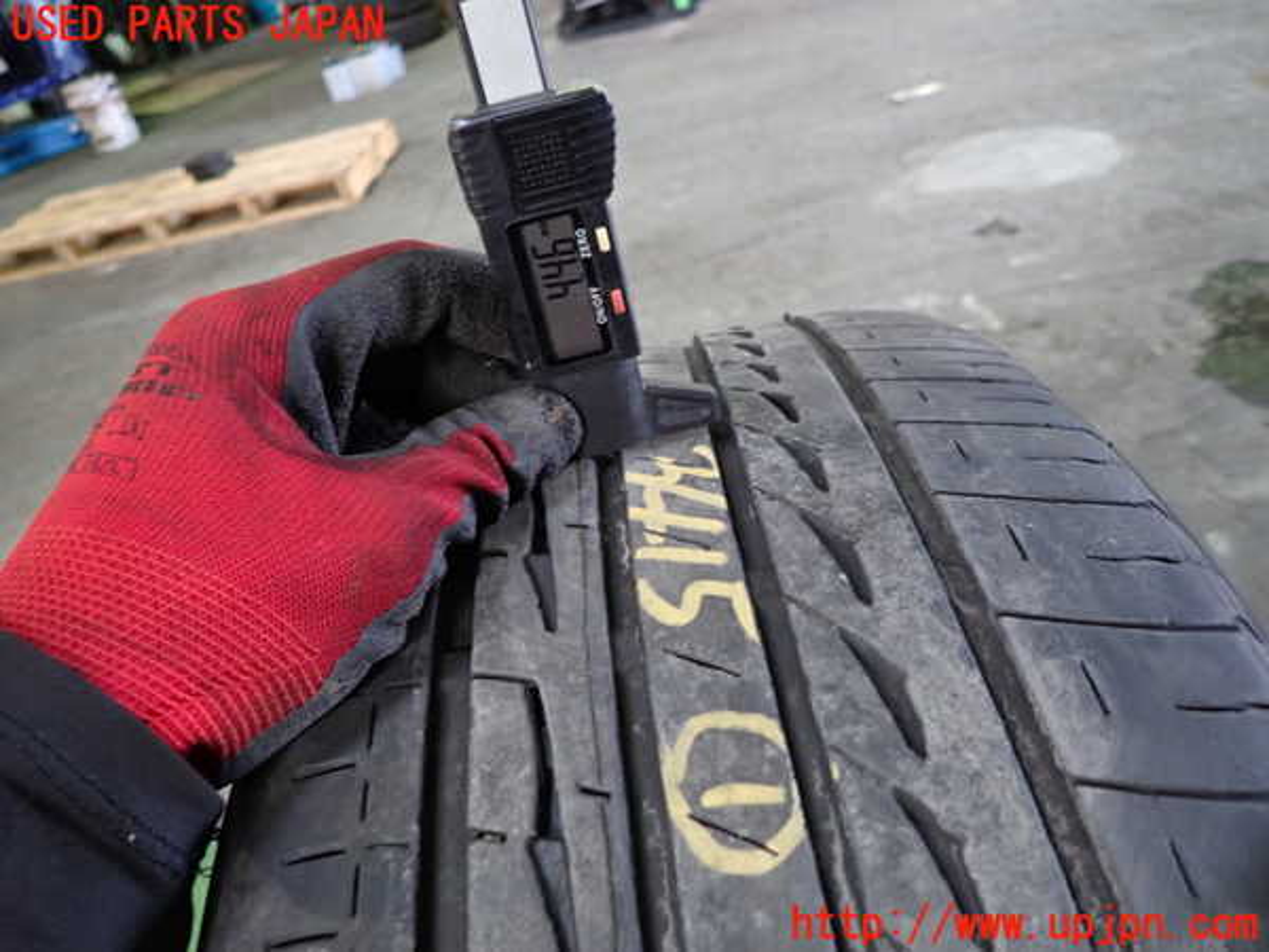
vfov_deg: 54.9
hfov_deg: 69.4
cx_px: 634
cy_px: 476
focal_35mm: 25
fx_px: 916
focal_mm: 4.5
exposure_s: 1/30
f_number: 2
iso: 250
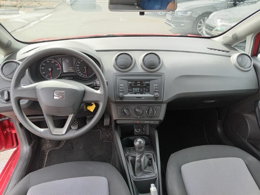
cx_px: 130
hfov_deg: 69.4
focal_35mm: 25
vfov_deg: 54.9
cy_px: 98
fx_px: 188
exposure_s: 1/50
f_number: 1.8
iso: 121
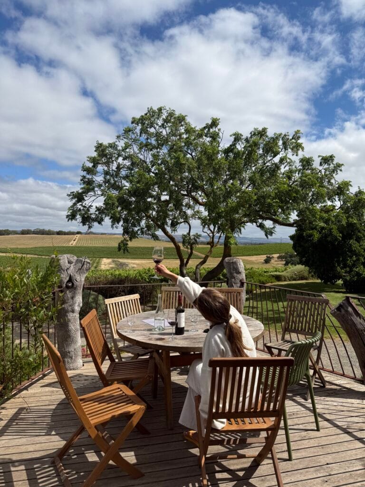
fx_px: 337
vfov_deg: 71.6
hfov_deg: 56.8
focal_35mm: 24
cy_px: 244
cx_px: 182
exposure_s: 1/7353
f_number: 1.78
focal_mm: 6.76
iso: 80
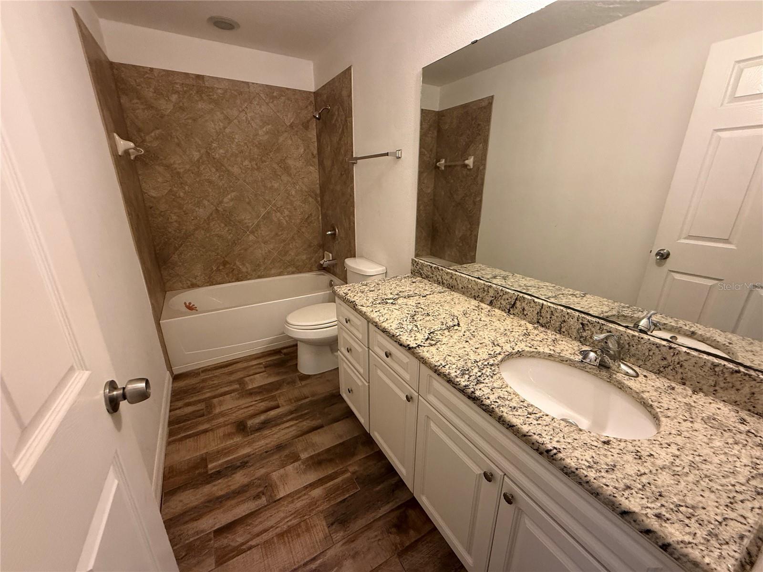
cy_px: 286
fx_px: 309
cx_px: 382
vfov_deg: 85.7
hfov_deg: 102.1
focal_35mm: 14
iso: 400
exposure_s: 1/60
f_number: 2.2
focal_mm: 2.22
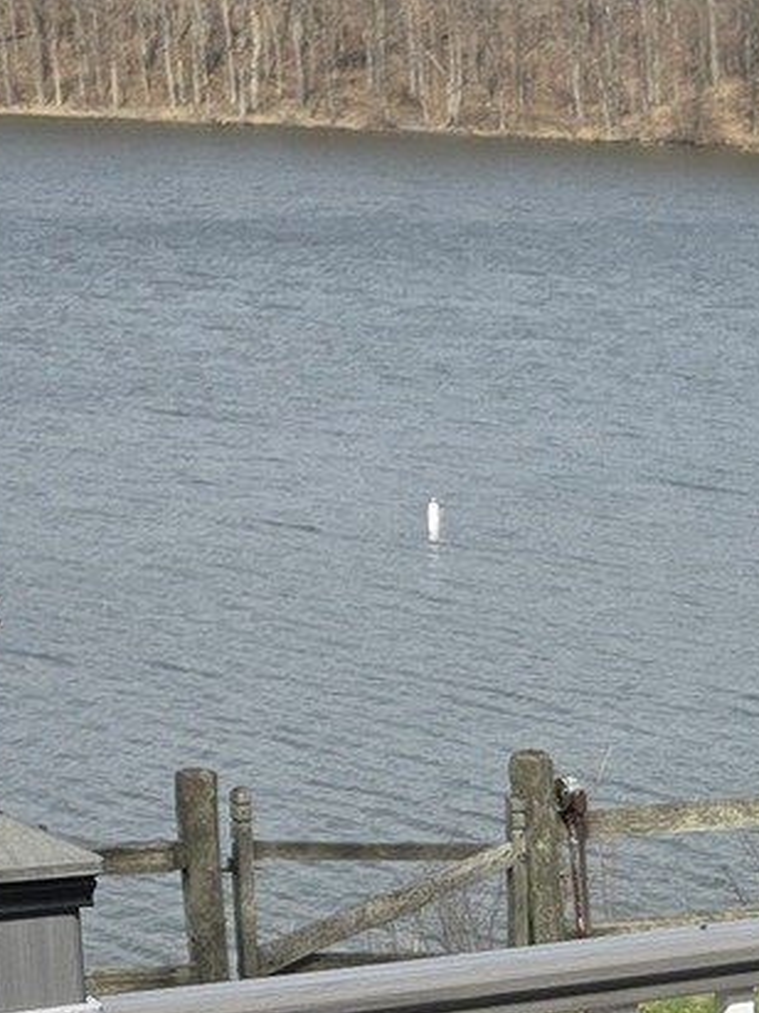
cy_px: 1496
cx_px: 1422
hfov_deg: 10.7
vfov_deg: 14.3
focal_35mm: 129
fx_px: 3773
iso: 80
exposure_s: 1/4333
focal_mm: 6.3
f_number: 1.7
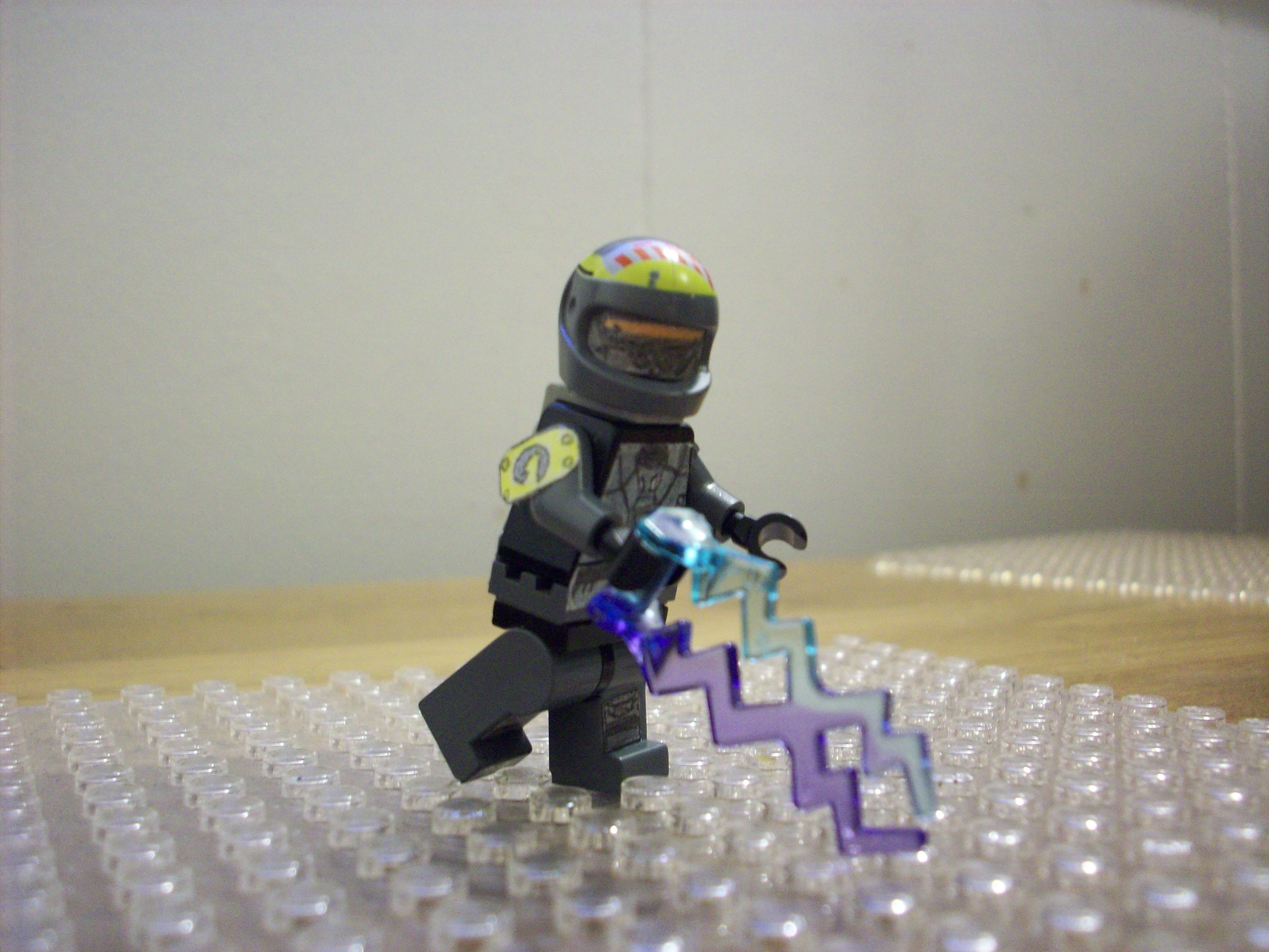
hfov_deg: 50.1
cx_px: 634
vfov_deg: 38.7
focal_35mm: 37
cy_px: 476
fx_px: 1356
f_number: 2.8
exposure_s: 1/8
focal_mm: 6.2
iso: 200
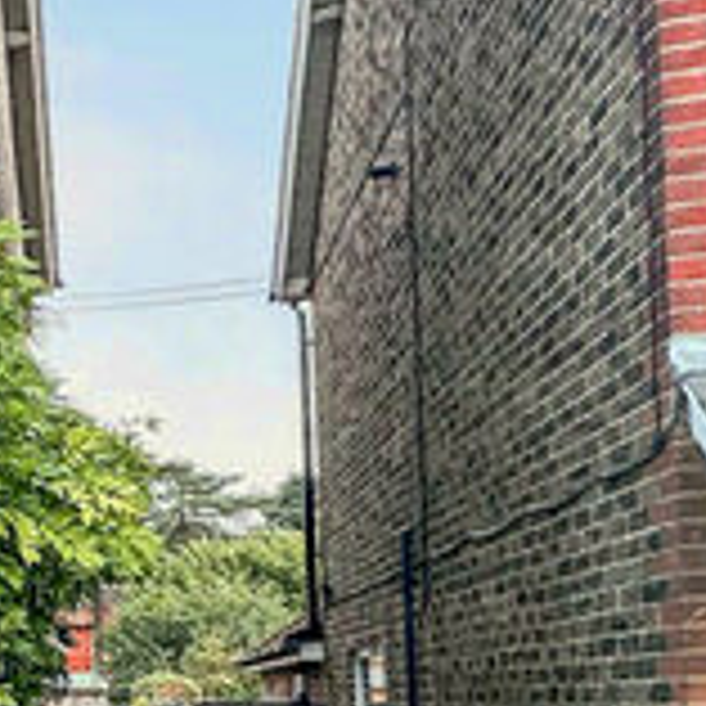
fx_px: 1269
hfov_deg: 18.7
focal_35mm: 55
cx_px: -724
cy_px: 416
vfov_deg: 31.0
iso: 40
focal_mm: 2.22
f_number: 2.2
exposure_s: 1/570
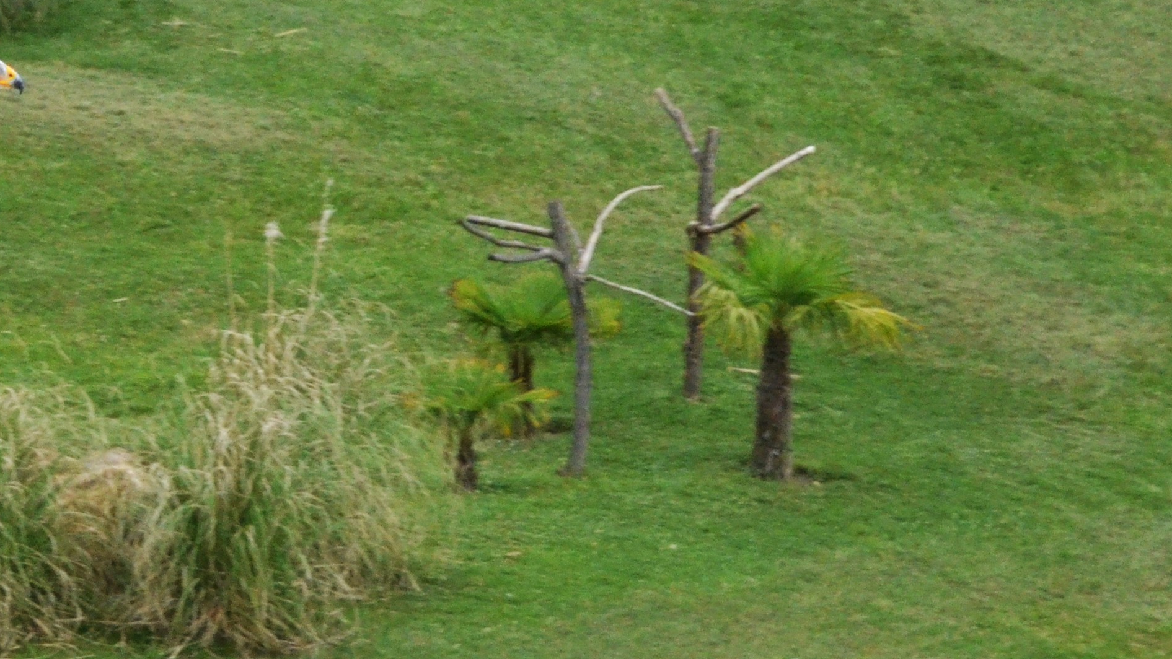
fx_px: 5750
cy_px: 228
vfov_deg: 6.6
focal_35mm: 185
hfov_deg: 11.6
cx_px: 397
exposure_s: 1/1600
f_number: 10
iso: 2500
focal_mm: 70
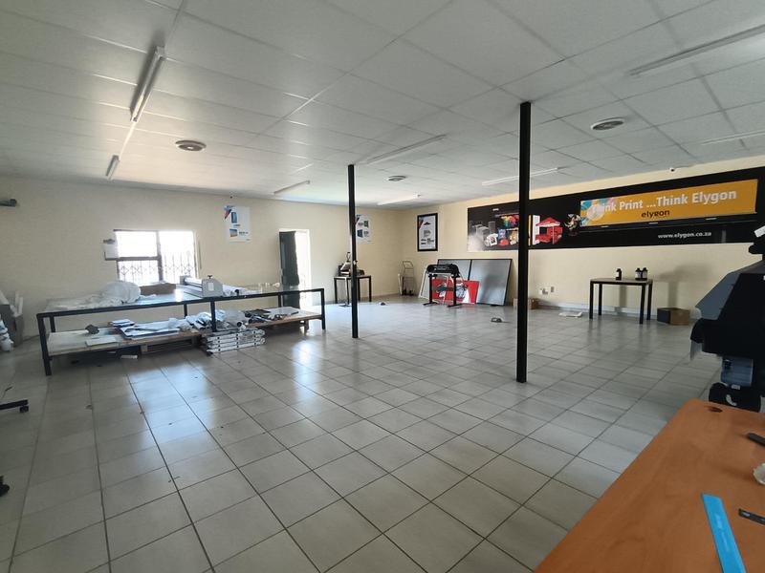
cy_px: 286
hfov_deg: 91.0
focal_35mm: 17
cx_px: 382
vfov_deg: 74.7
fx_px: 376
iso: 716
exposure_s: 1/33.3
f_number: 2.2
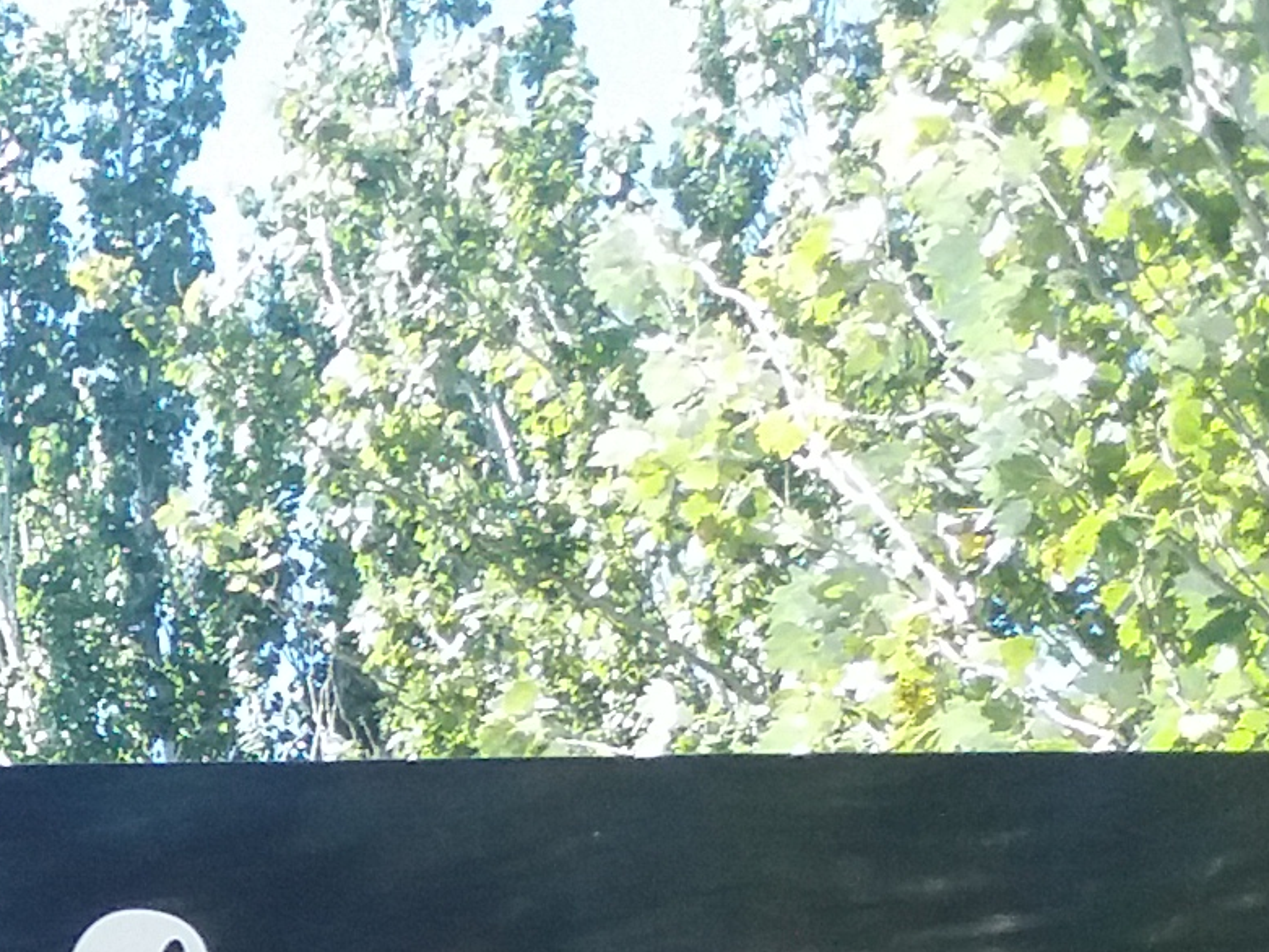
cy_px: 2430
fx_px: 5426
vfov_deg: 8.9
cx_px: -1922
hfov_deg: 11.0
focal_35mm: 148
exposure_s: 1/212
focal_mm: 3.7
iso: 64
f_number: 1.9
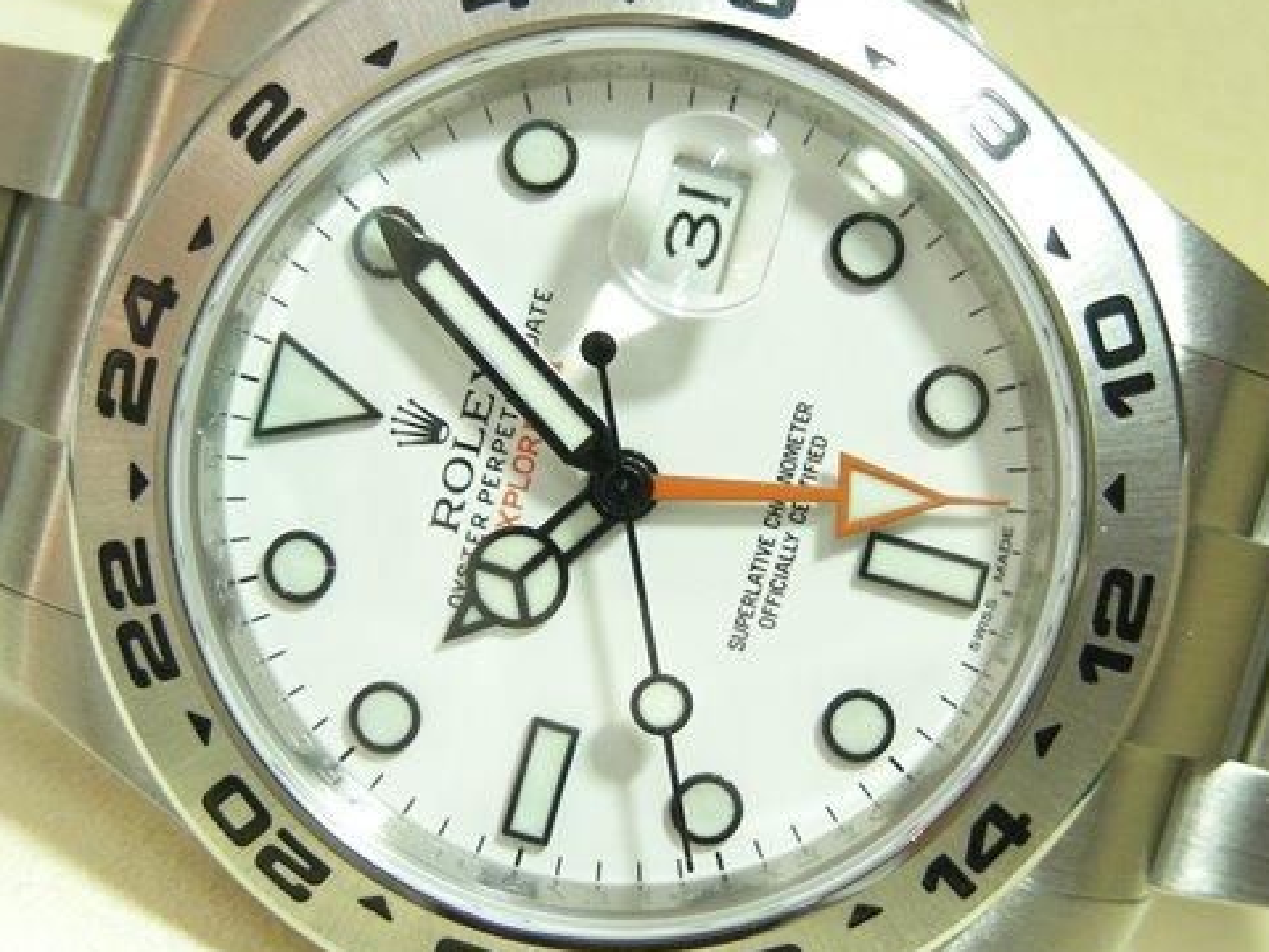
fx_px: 2346
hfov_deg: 30.3
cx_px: 674
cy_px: 473
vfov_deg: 22.9
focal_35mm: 64
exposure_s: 1/26.6
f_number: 3.5
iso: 200
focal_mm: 8
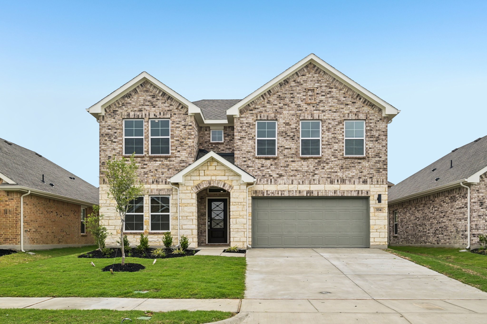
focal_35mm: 28
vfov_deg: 45.7
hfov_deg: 64.6
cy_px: 162
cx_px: 244
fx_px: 385
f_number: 8
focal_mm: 28.5
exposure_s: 1/800
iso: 400
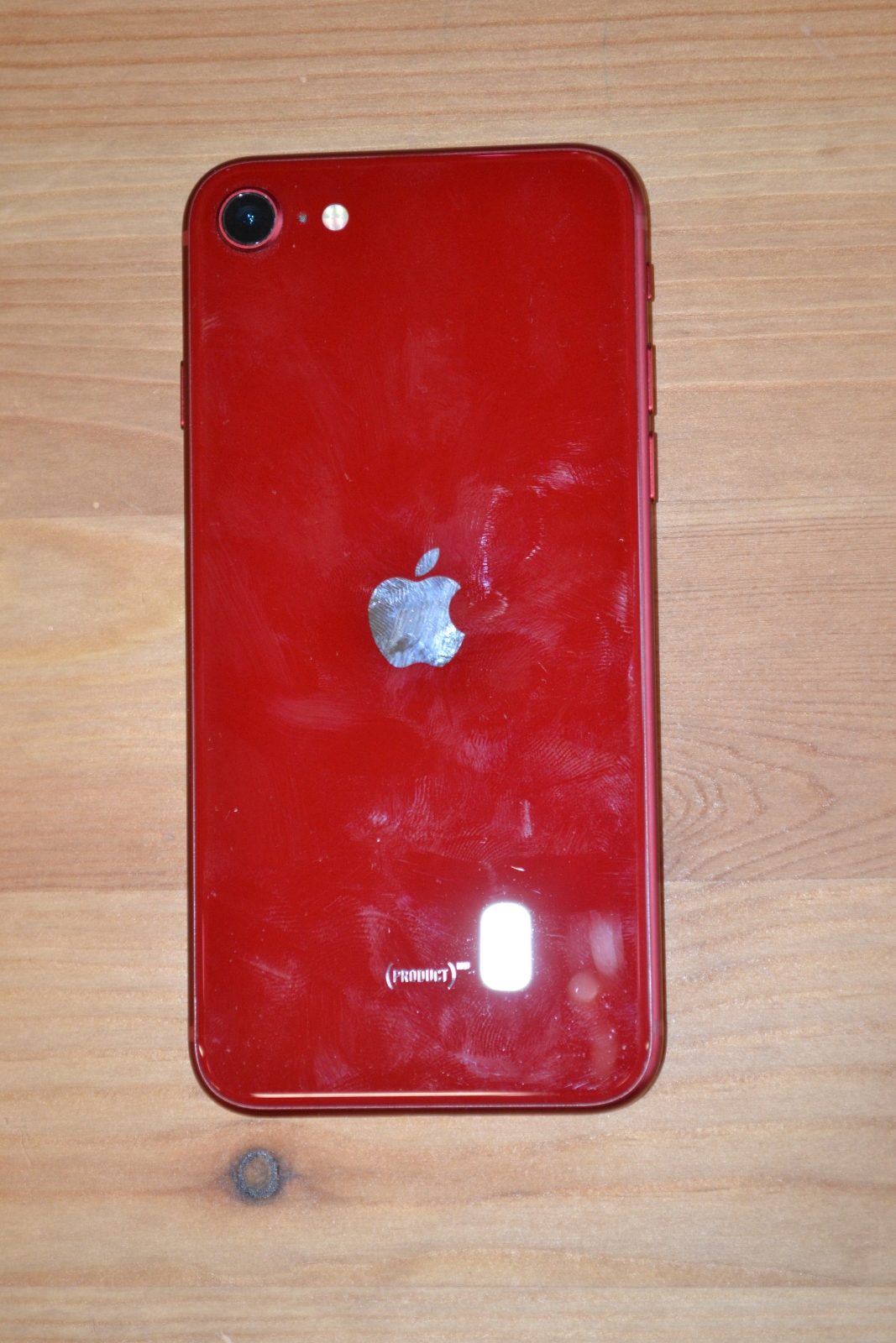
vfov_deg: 24.6
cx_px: 448
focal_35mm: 82
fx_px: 3079
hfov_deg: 16.6
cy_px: 672
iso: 1100
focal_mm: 55
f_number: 5.6
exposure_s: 1/60
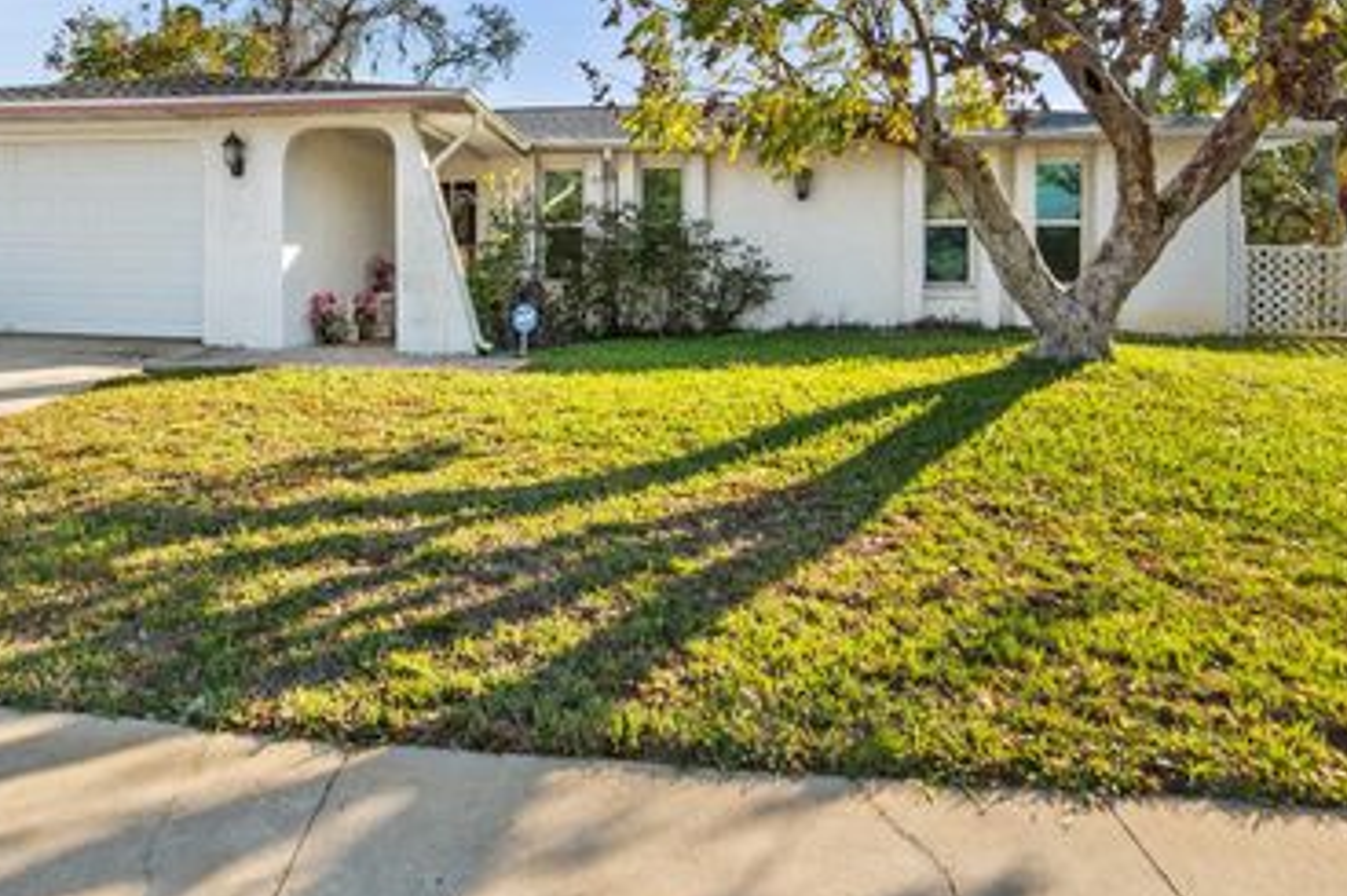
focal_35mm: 19
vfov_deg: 63.2
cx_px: 472
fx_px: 711
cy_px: 313
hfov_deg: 84.5
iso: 160
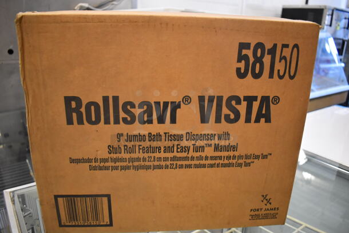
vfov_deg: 48.0
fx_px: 262
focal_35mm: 27
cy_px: 116
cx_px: 174
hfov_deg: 67.3
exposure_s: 1/125
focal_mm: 18
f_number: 3.5
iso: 1600
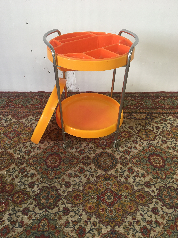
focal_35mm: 29
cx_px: 89
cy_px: 119
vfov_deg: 61.7
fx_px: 199
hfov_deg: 48.2
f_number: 2.2
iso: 100
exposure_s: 1/33
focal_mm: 4.15
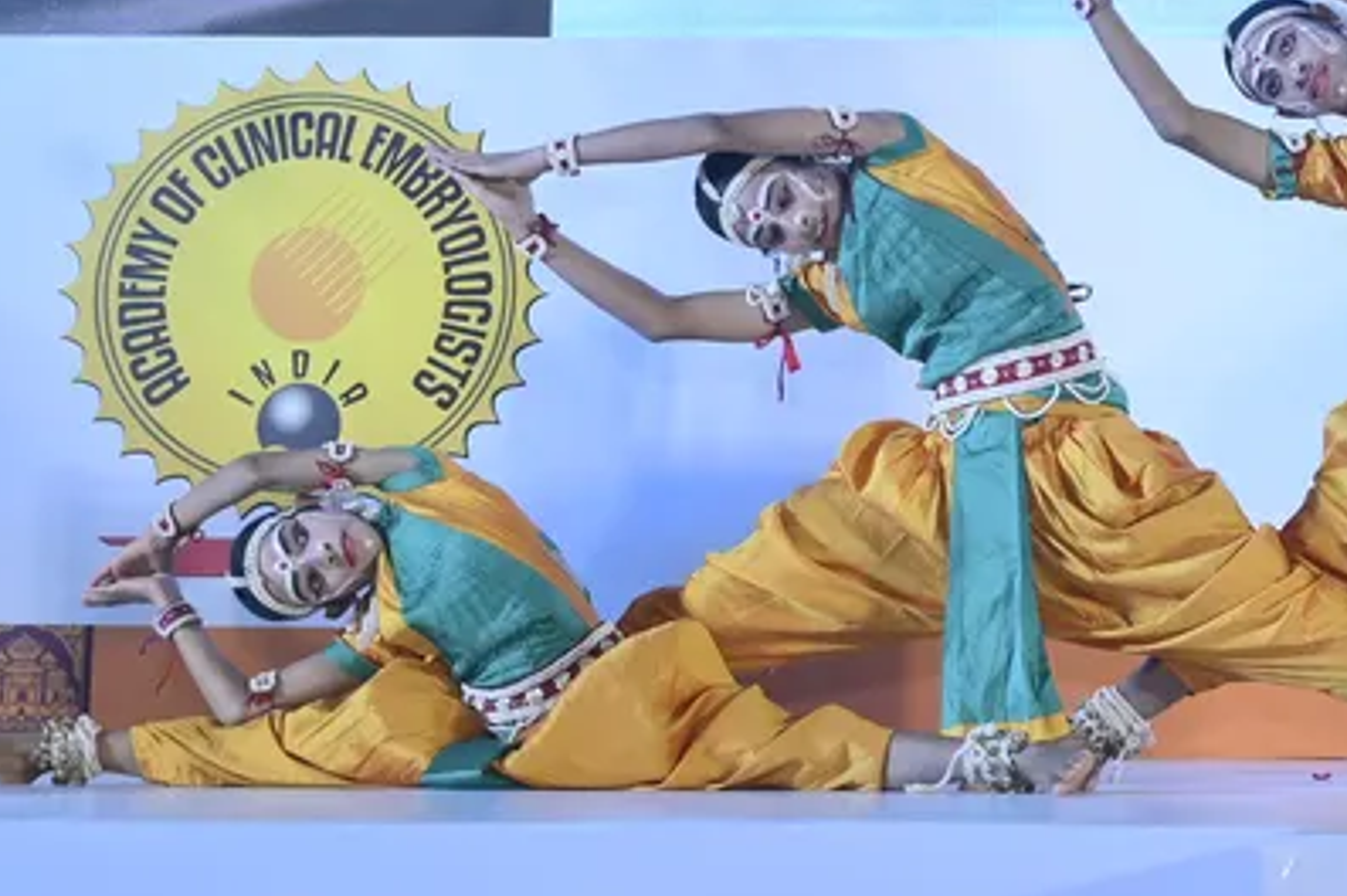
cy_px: -104
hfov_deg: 13.6
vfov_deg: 9.5
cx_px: 2063
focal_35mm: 142
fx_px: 5309
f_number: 4
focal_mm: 44
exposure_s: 1/200
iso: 640
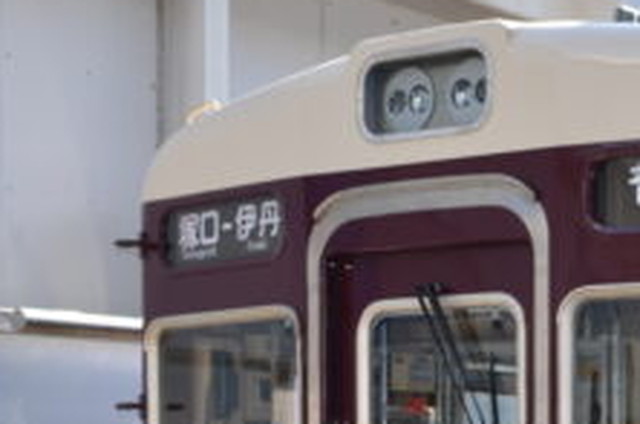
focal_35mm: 104
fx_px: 1845
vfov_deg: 12.7
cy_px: 555
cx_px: 755
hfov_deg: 18.7
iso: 100
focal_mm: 20
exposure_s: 1/200
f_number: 4
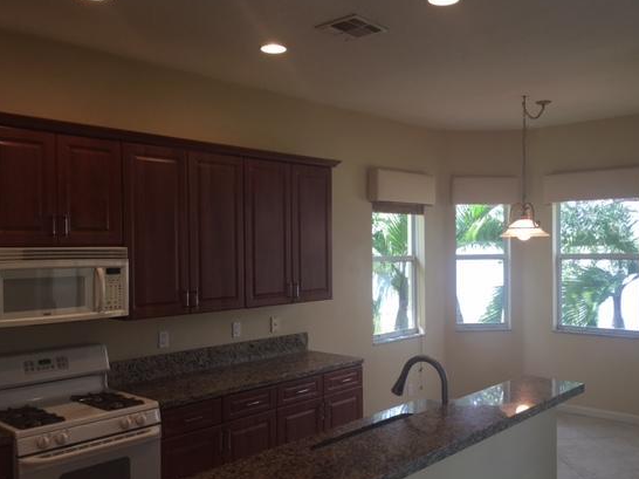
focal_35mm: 34
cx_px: 352
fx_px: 627
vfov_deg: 41.7
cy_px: 268
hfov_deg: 53.9
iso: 25
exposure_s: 1/35
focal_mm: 4.15
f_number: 2.2
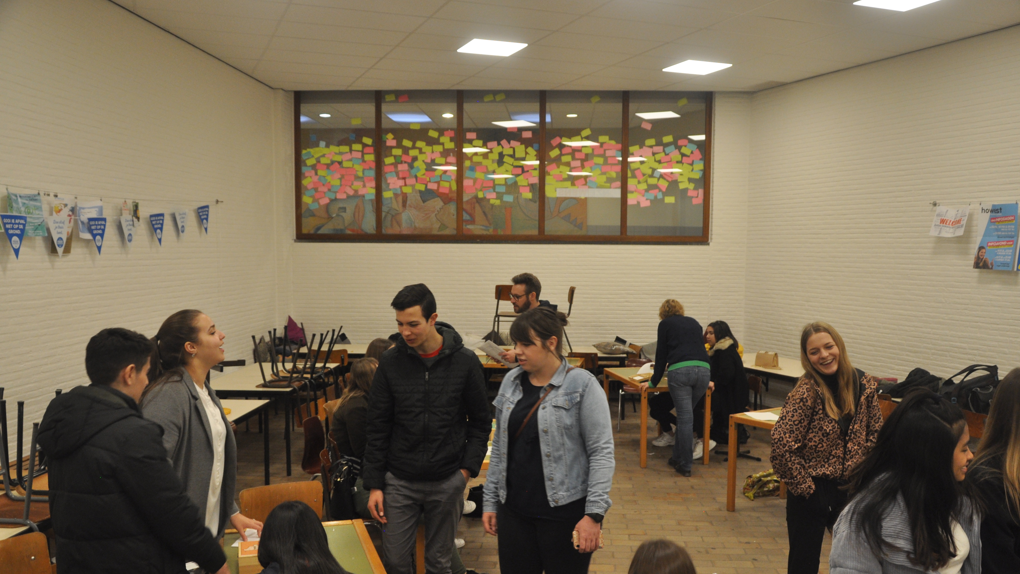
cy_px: 337
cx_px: 515
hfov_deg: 58.7
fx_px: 907
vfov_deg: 35.0
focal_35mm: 34
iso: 720
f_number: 4
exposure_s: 1/60
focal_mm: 21
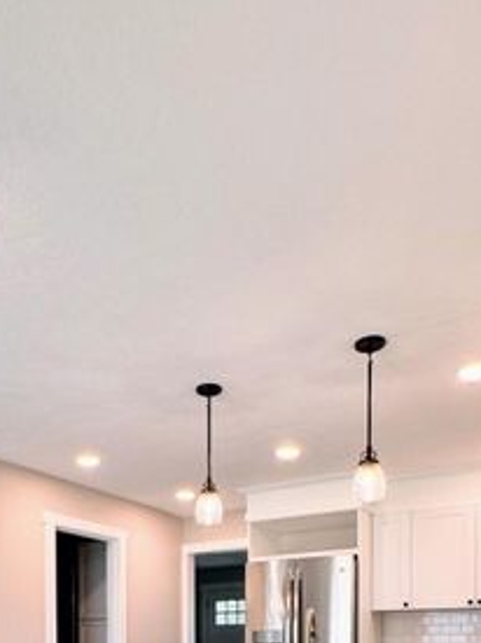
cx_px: 180
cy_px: 663
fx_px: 630
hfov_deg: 41.5
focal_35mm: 34
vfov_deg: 44.6
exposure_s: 1/120
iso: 64
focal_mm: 2.22
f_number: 2.2
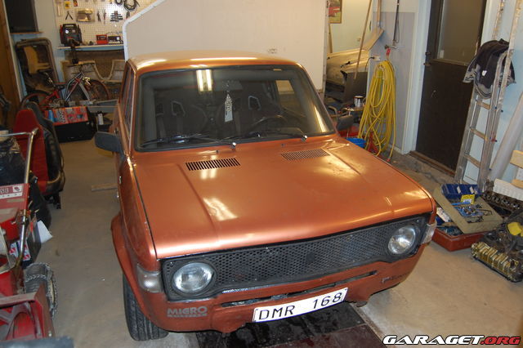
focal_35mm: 30
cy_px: 174
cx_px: 262
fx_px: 436
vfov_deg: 43.6
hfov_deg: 62.0
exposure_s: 1/60
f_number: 3.8
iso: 400
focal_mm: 20
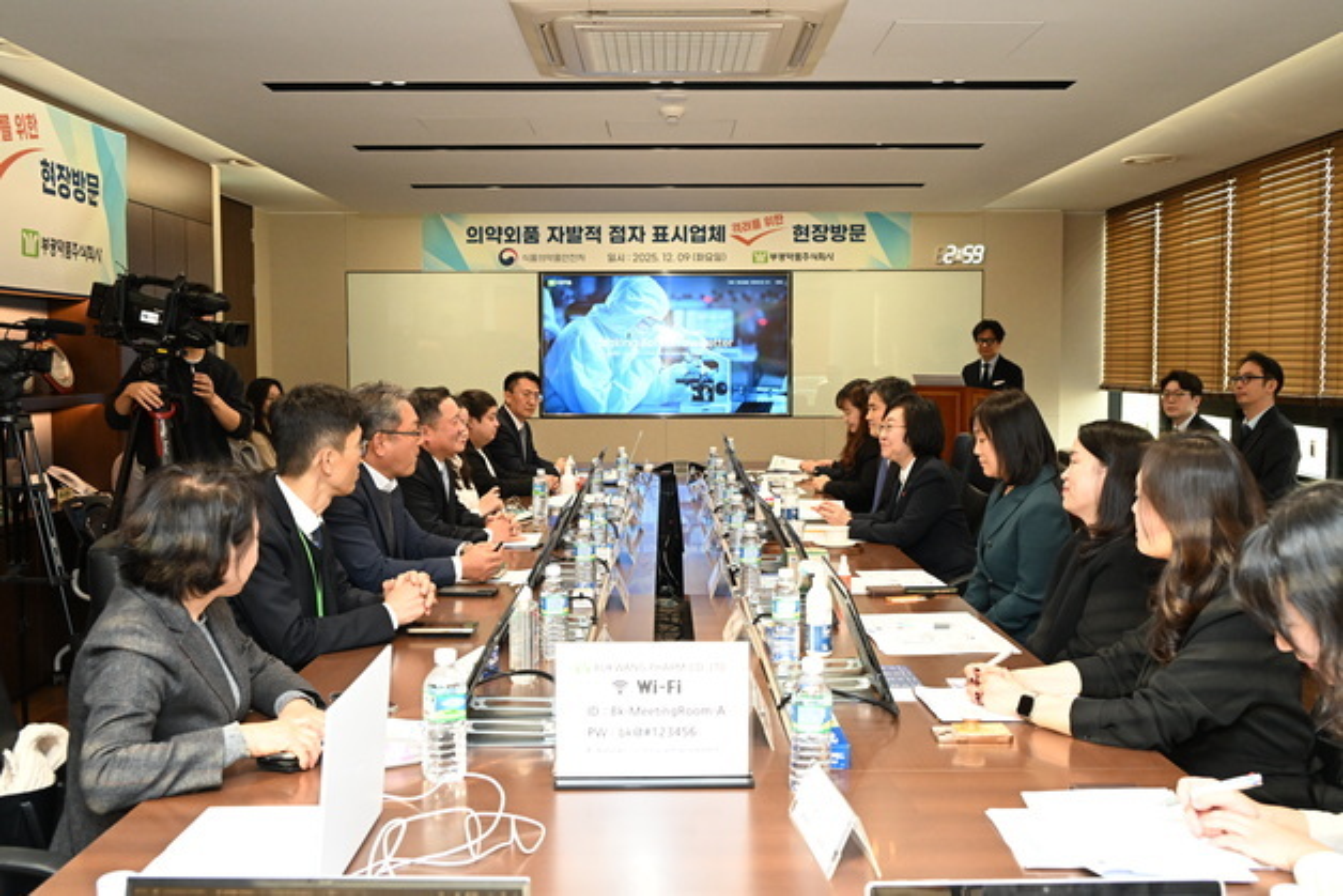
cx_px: 672
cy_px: 448
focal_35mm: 35
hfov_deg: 54.4
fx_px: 1306
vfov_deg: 37.9
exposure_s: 1/200
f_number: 6.3
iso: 5000
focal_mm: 35
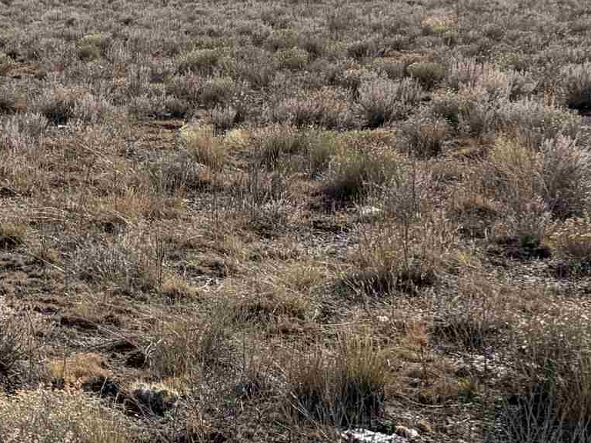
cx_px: -404
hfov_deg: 16.4
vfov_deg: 14.2
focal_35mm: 104
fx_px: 1776
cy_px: 235
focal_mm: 5.96
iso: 50
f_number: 1.6
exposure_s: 1/4608
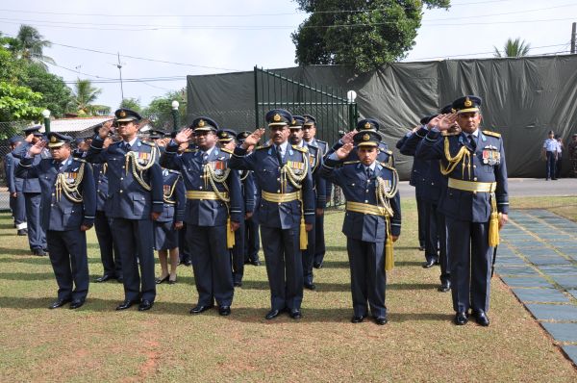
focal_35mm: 33
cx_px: 288
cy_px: 192
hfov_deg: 57.3
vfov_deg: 39.8
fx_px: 528
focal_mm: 22
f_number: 13
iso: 250
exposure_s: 1/125
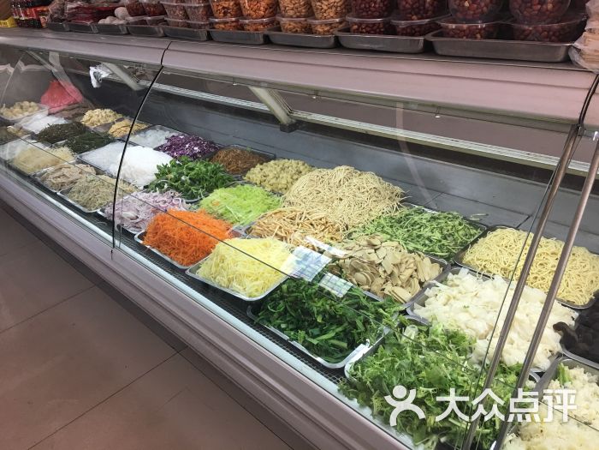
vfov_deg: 48.2
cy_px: 225
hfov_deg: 61.7
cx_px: 300
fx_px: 502
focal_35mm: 29
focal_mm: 4.15
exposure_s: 1/33
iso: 50
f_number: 2.2
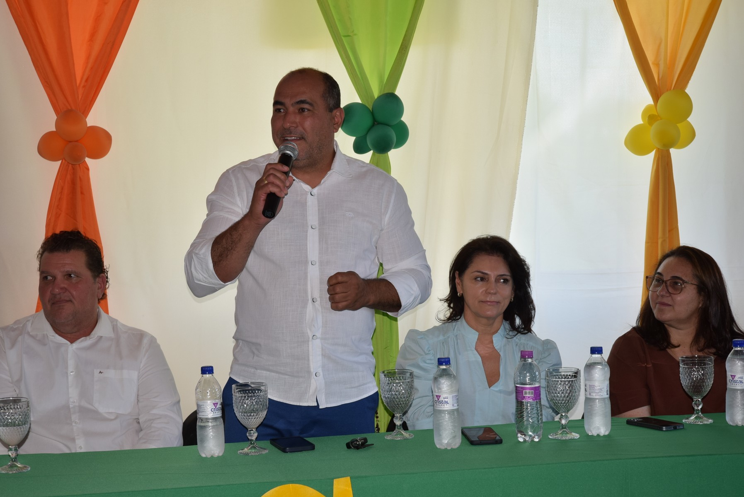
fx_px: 1489
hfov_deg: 28.1
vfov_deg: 19.0
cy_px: 248
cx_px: 372
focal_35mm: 72
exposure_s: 1/125
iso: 180
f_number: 5.6
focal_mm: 48
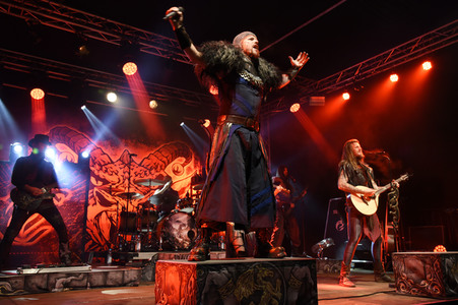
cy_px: 152
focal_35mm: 31
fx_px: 394
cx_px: 229
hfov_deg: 60.3
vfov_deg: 42.3
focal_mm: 31
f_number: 5.6
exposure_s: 1/60
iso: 1600
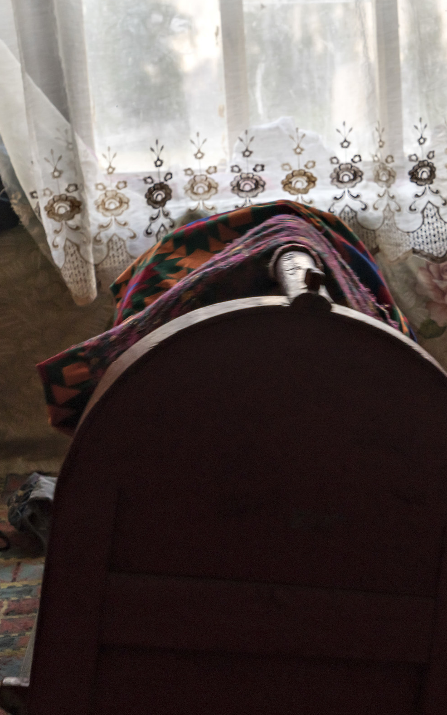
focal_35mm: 76
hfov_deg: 16.9
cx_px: 398
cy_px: 360
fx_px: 1481
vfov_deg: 27.1
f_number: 7.1
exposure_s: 1/80
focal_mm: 49
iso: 2000
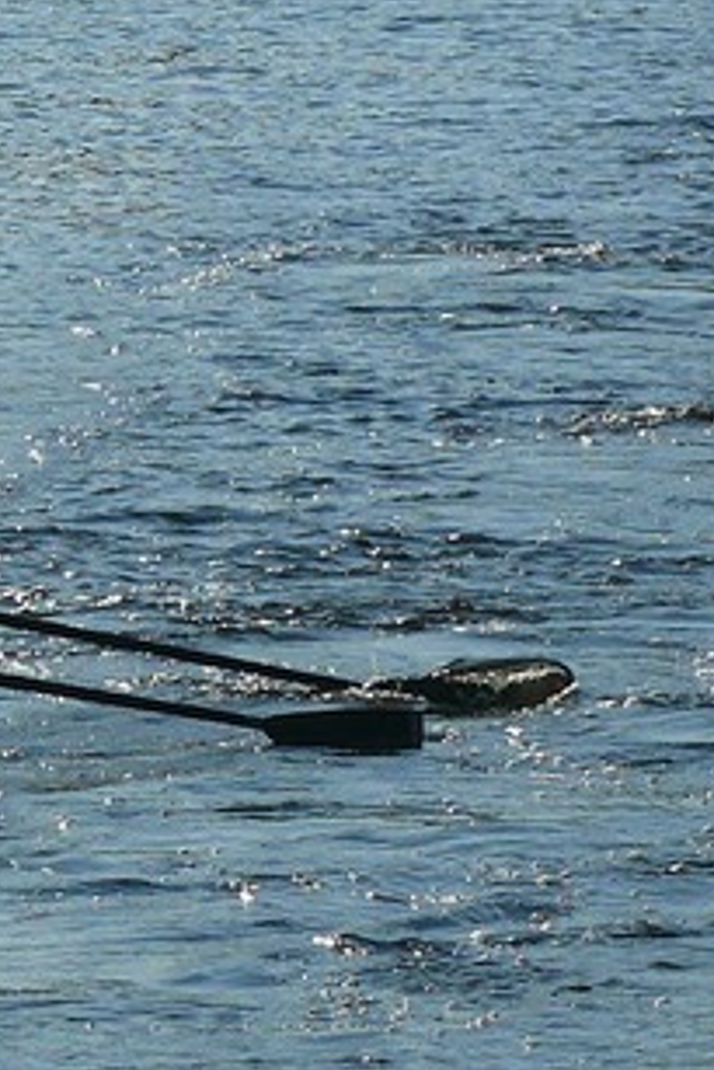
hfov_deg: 3.3
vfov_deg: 5.0
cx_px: -554
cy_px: 498
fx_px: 12361
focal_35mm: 416
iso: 100
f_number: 5.6
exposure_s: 1/500
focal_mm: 24.2
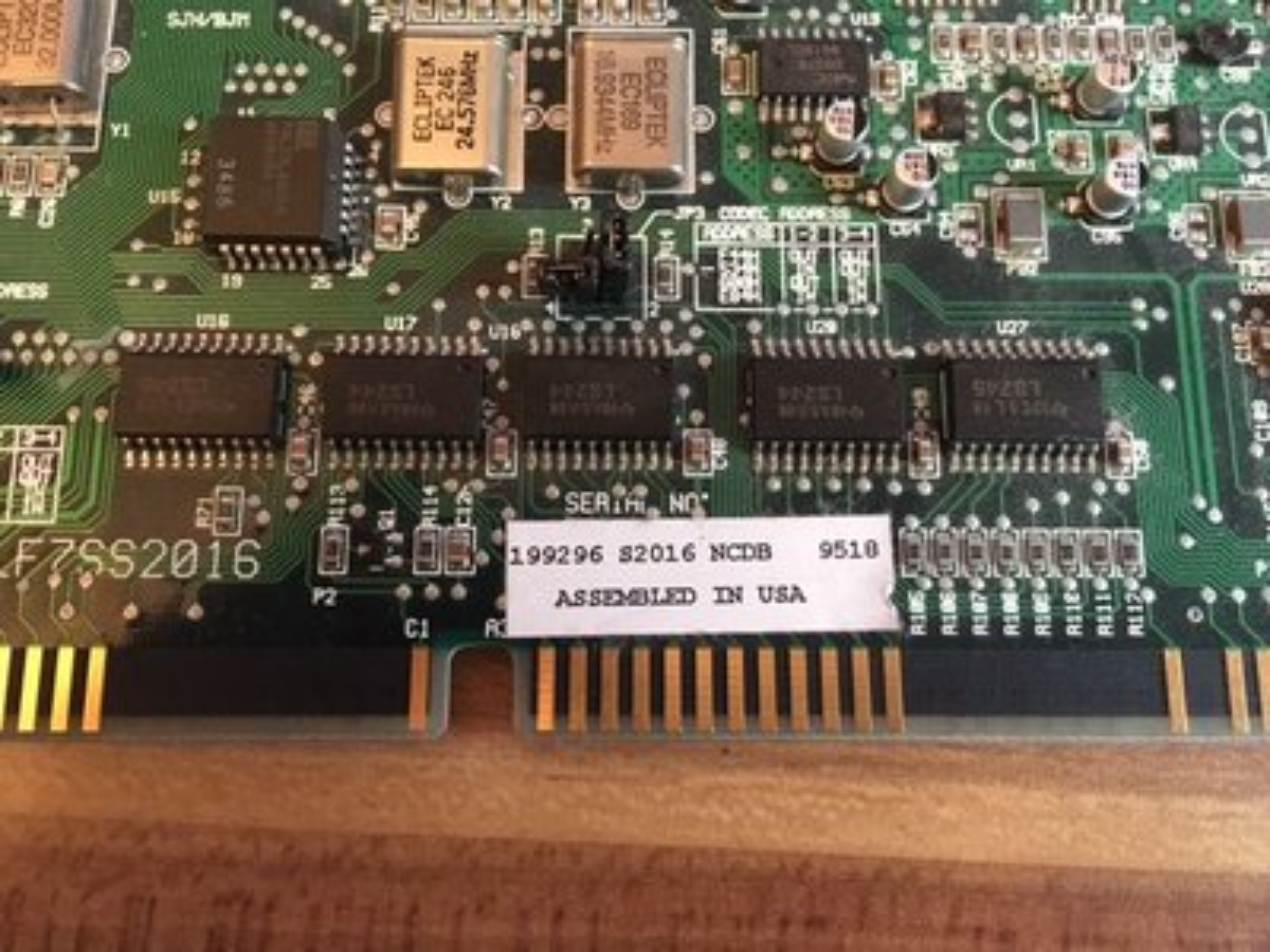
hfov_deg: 61.7
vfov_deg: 48.2
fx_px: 1064
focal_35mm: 29
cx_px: 635
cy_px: 476
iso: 250
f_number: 2.2
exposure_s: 1/17
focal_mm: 4.15
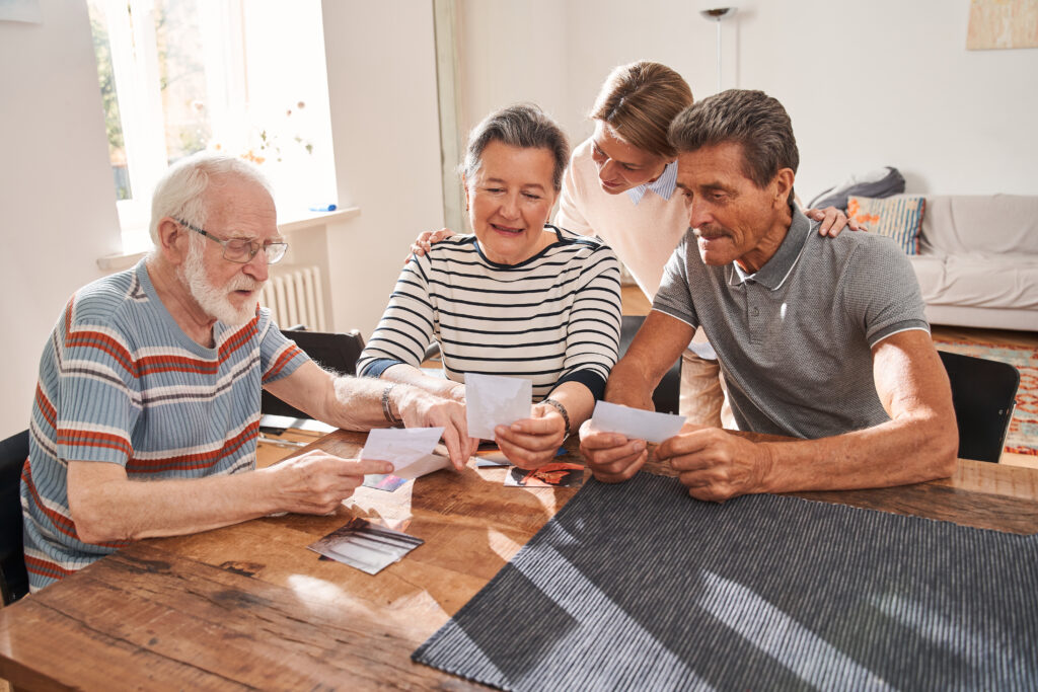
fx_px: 807
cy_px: 346
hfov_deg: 65.5
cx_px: 519
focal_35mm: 28
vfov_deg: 46.4
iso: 320
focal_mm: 28
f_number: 4
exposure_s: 1/160
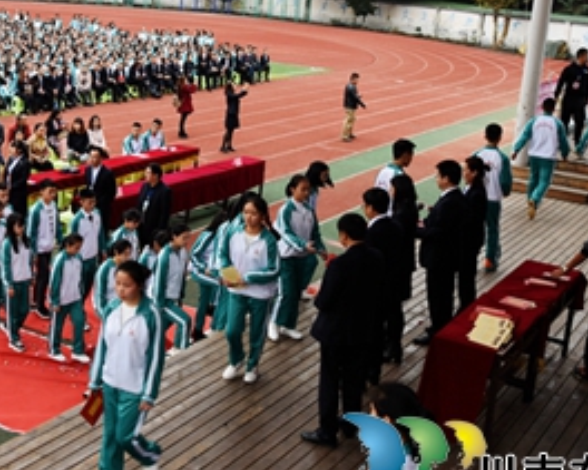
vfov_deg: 26.6
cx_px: 165
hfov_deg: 32.5
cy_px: 194
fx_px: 992
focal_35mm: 57
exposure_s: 1/100
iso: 160
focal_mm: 32
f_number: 3.5
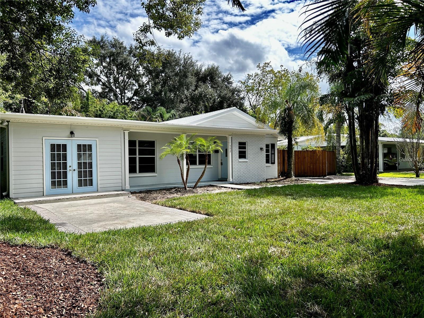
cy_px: 159
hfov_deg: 67.3
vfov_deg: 53.1
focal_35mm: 26
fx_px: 318
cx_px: 212
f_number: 1.5
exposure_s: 1/1511
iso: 50
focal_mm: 5.7
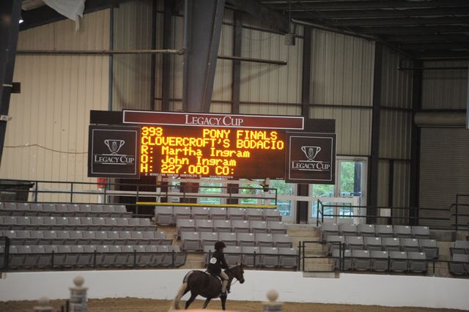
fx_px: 2604
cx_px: 234
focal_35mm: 200
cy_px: 156
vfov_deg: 6.9
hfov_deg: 10.3
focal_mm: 200
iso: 6400
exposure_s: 1/400
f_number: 2.8
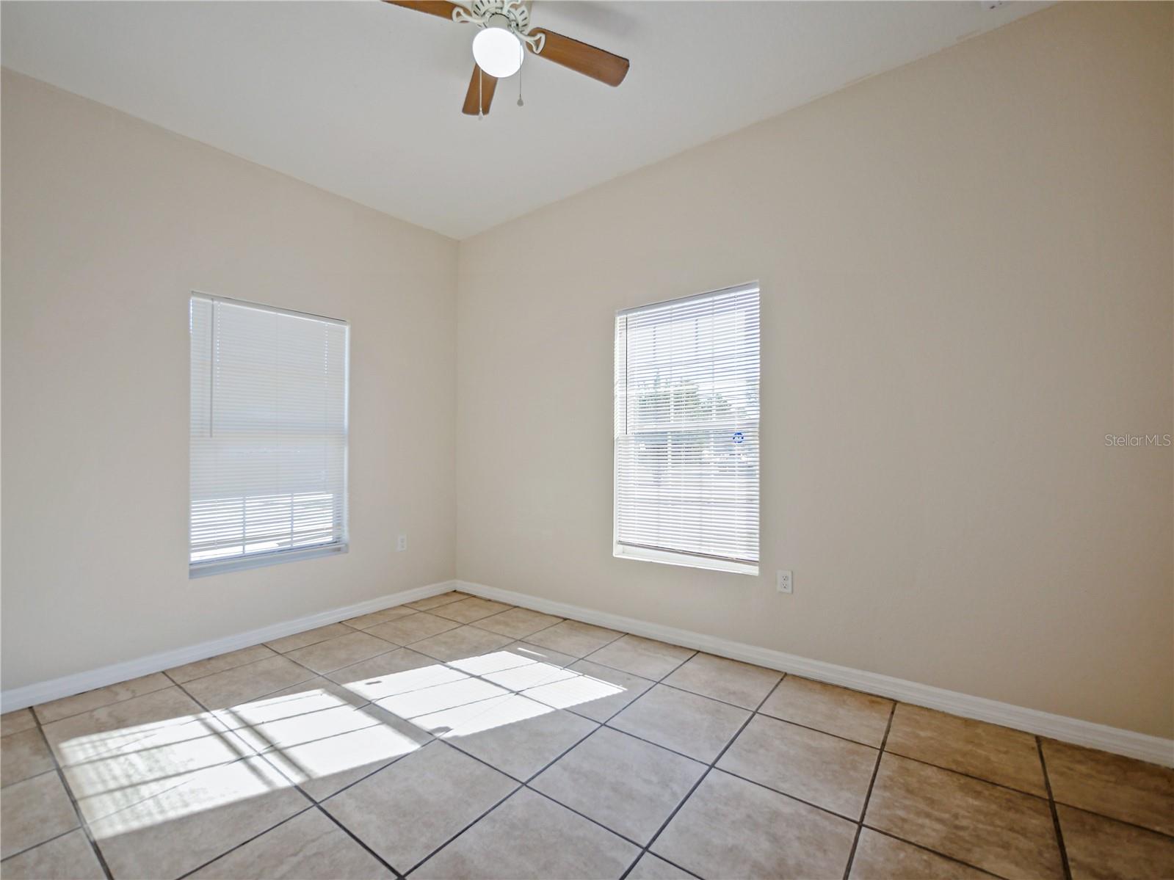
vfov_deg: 85.7
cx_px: 587
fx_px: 475
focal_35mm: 14
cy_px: 440
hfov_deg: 102.1
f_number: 4.5
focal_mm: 7
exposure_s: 1/125
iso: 200
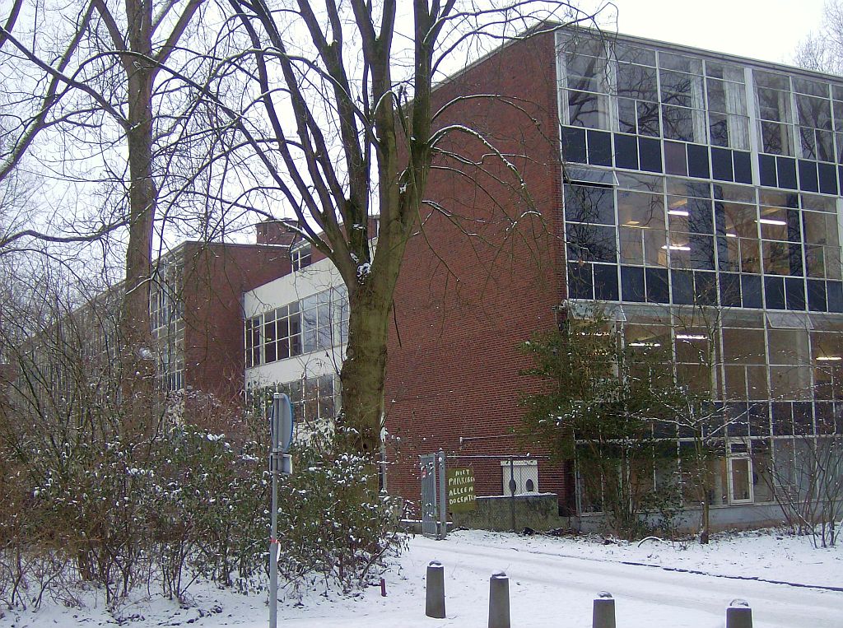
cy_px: 314
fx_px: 1118
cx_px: 422
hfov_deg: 41.3
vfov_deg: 31.4
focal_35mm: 46
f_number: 3.1
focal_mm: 7.7
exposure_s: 1/193
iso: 100
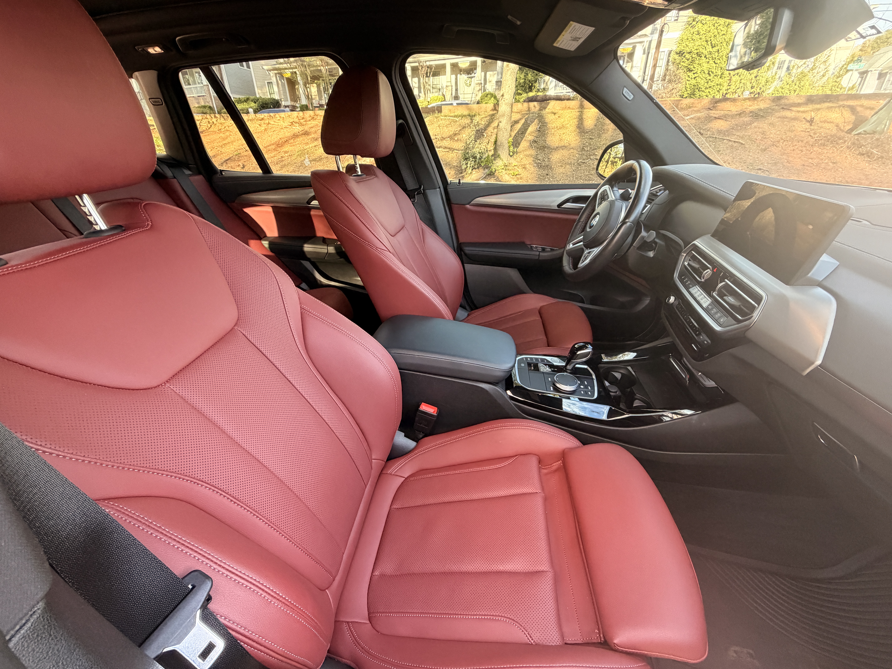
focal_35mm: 14
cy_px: 334
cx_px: 446
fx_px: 361
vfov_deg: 85.7
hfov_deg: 102.1
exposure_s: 1/64
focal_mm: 2.22
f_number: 2.2
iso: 320
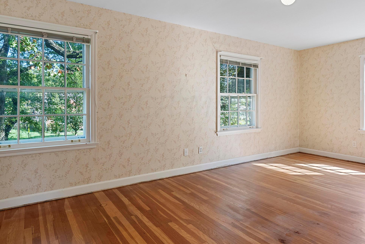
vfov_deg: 55.0
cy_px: 106
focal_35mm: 23
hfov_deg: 76.0
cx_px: 192
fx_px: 233
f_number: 9
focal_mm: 15
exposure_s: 1/13
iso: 640
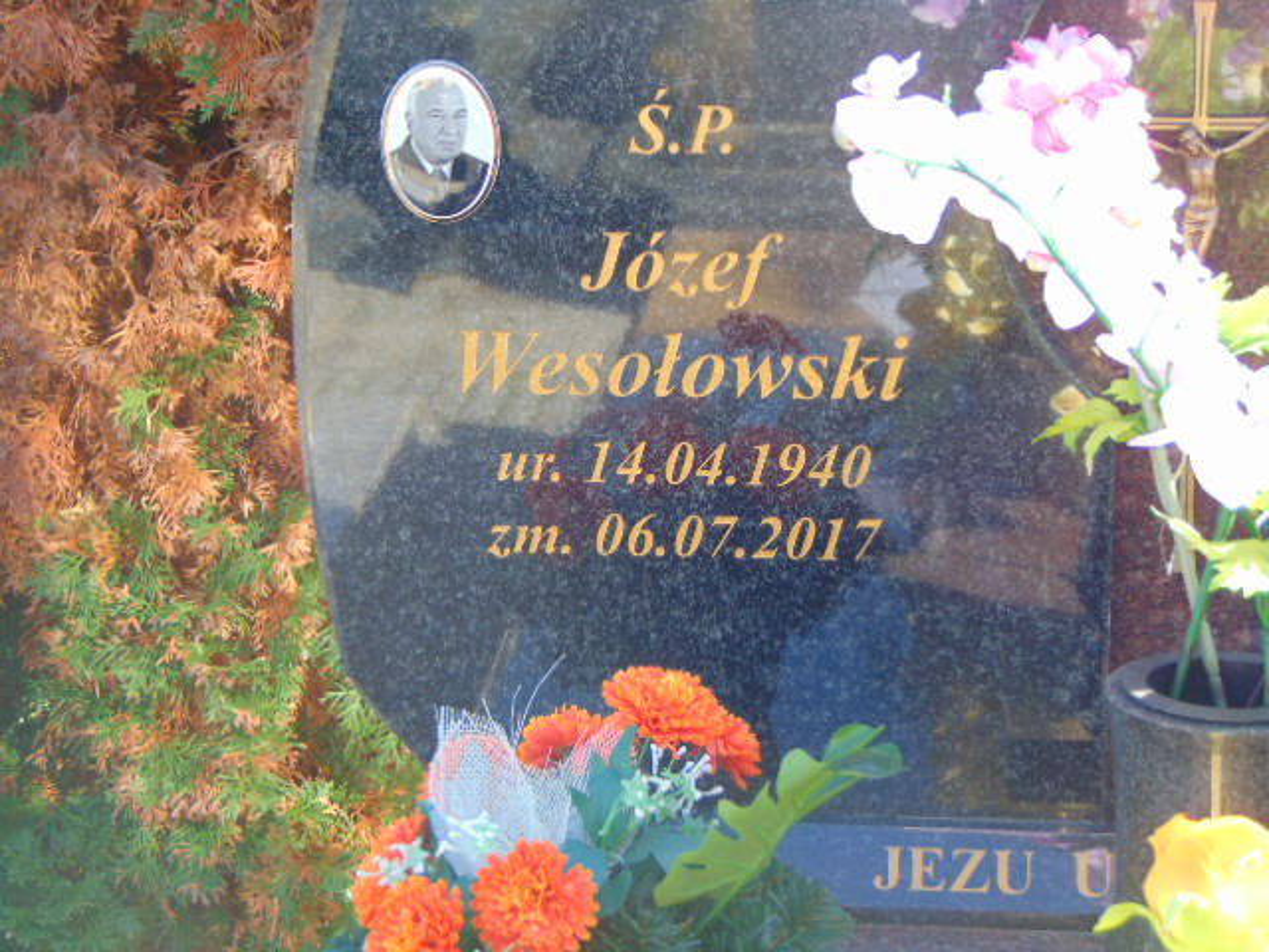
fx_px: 3959
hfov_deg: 18.2
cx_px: 634
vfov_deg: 13.7
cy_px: 476
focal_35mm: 108
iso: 80
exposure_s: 1/60
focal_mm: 19.4
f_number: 3.9
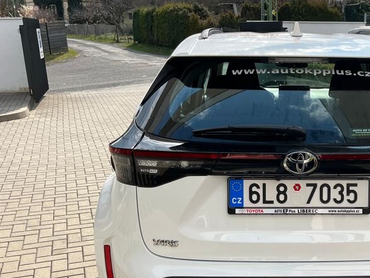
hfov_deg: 40.2
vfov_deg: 31.9
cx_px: 302
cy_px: 190
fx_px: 481
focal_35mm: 45
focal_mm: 5.1
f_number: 1.6
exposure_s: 1/1957
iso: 50
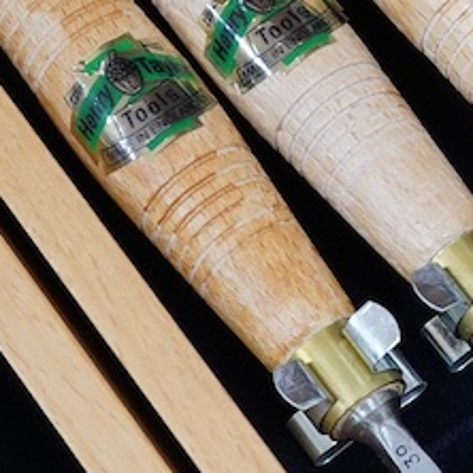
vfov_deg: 9.0
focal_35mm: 194
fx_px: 2999
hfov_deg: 8.7
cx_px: 811
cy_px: 98
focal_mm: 30
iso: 2500
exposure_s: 1/160
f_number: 8
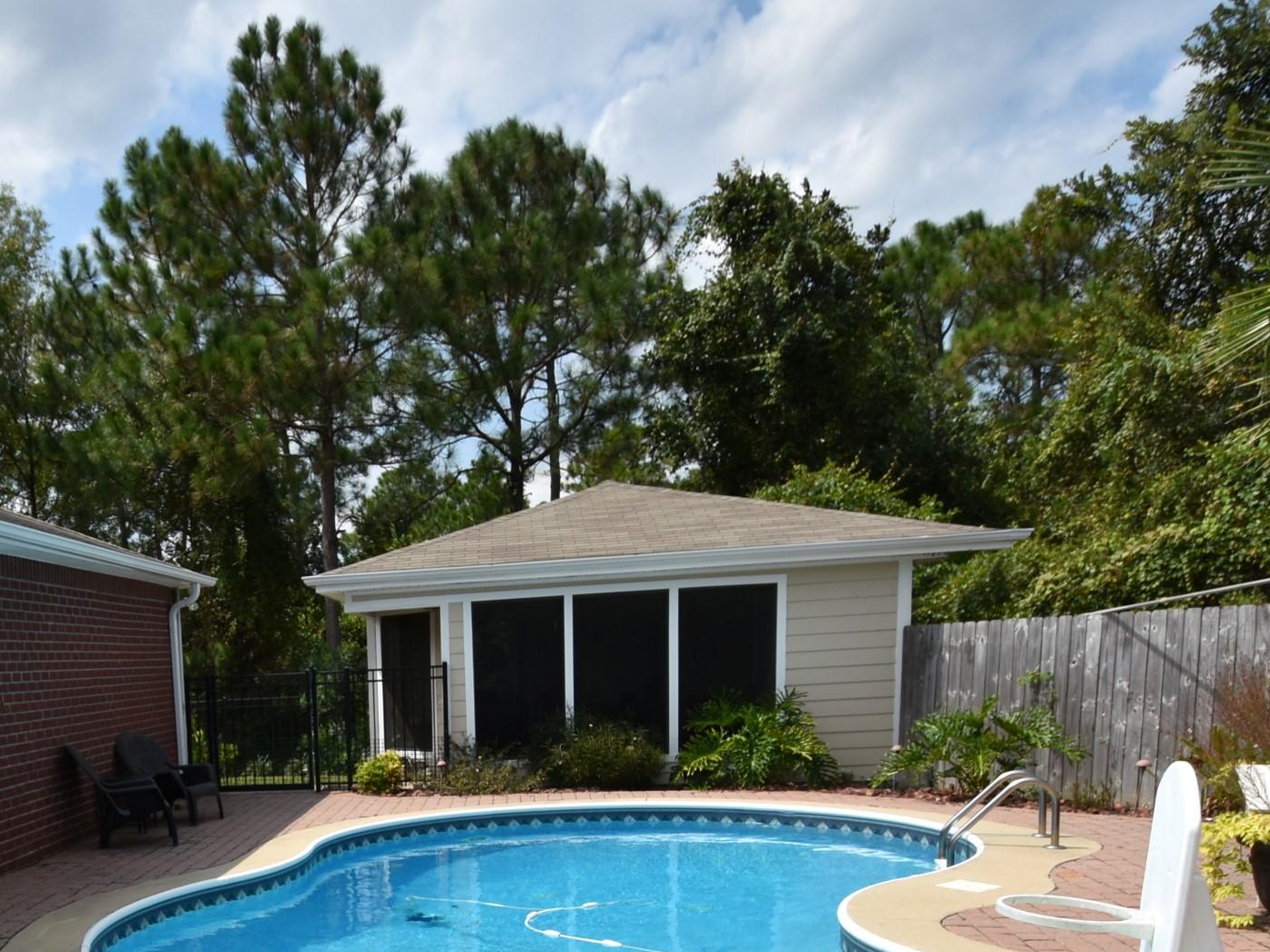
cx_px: 227
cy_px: 836
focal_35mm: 31
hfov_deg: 53.8
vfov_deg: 42.2
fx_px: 1137
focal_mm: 10
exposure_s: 1/500
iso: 125
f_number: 8
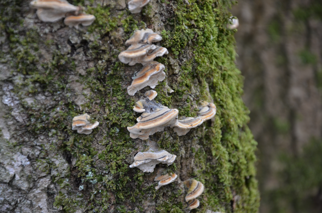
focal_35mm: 158
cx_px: 161
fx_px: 1406
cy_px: 106
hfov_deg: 13.1
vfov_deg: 8.7
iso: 360
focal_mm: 105
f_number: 5.6
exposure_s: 1/125
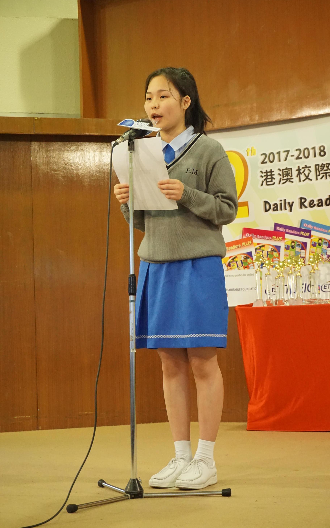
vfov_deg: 29.0
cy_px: 262
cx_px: 177
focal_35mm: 71
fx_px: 1022
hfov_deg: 18.3
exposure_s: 1/80
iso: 3200
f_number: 5.6
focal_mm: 46
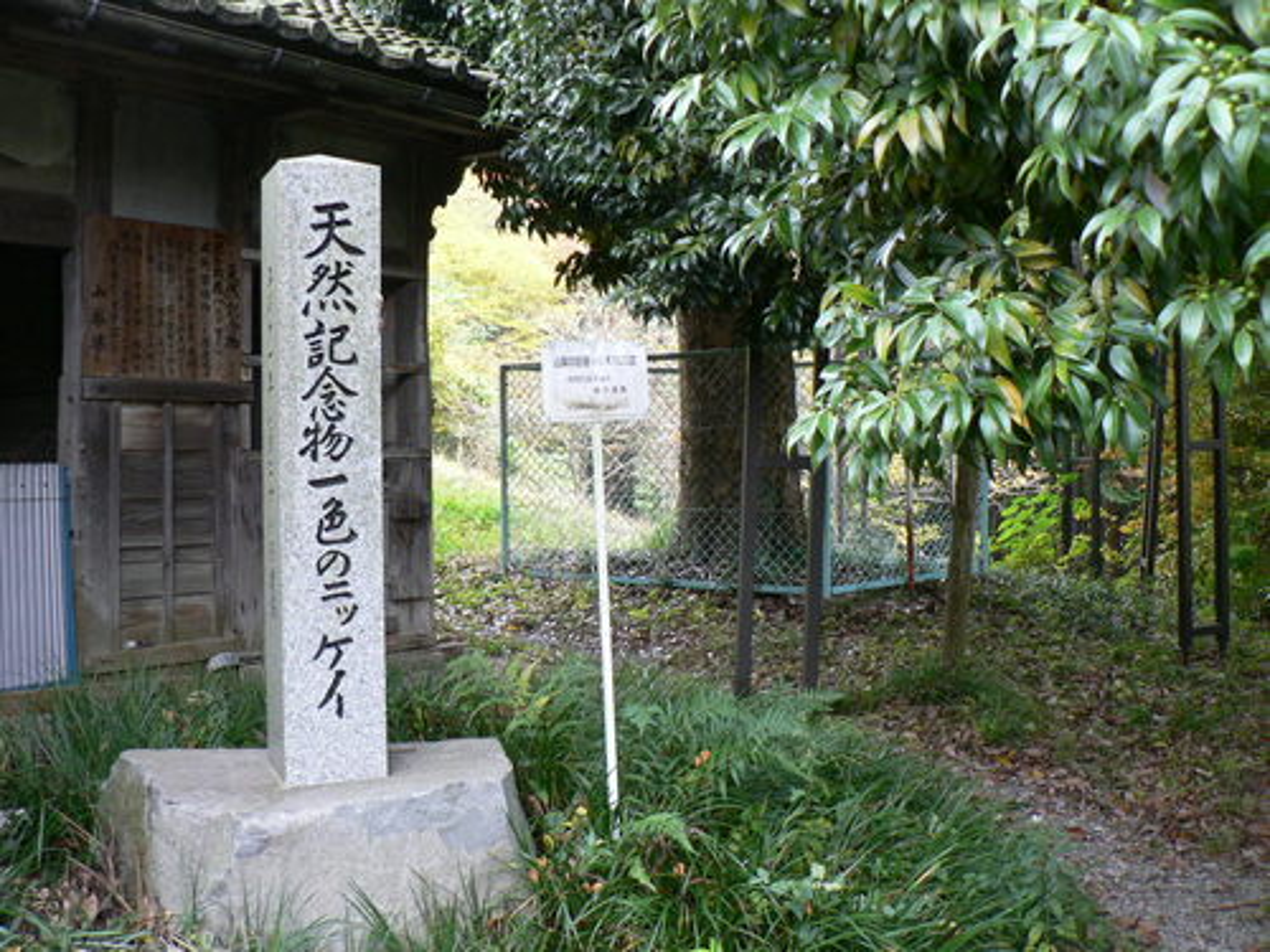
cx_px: 635
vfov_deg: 39.7
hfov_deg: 51.4
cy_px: 476
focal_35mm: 36
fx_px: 1321
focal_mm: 6
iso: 150
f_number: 2.8
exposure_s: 1/30
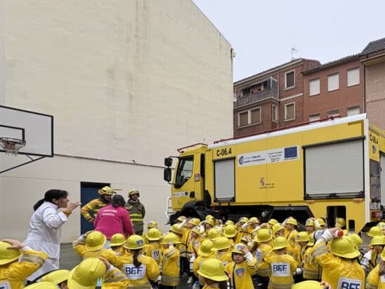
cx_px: 303
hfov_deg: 62.1
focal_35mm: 26
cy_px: 208
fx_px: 289
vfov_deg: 51.4
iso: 40
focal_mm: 2.22
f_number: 2.2
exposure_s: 1/397
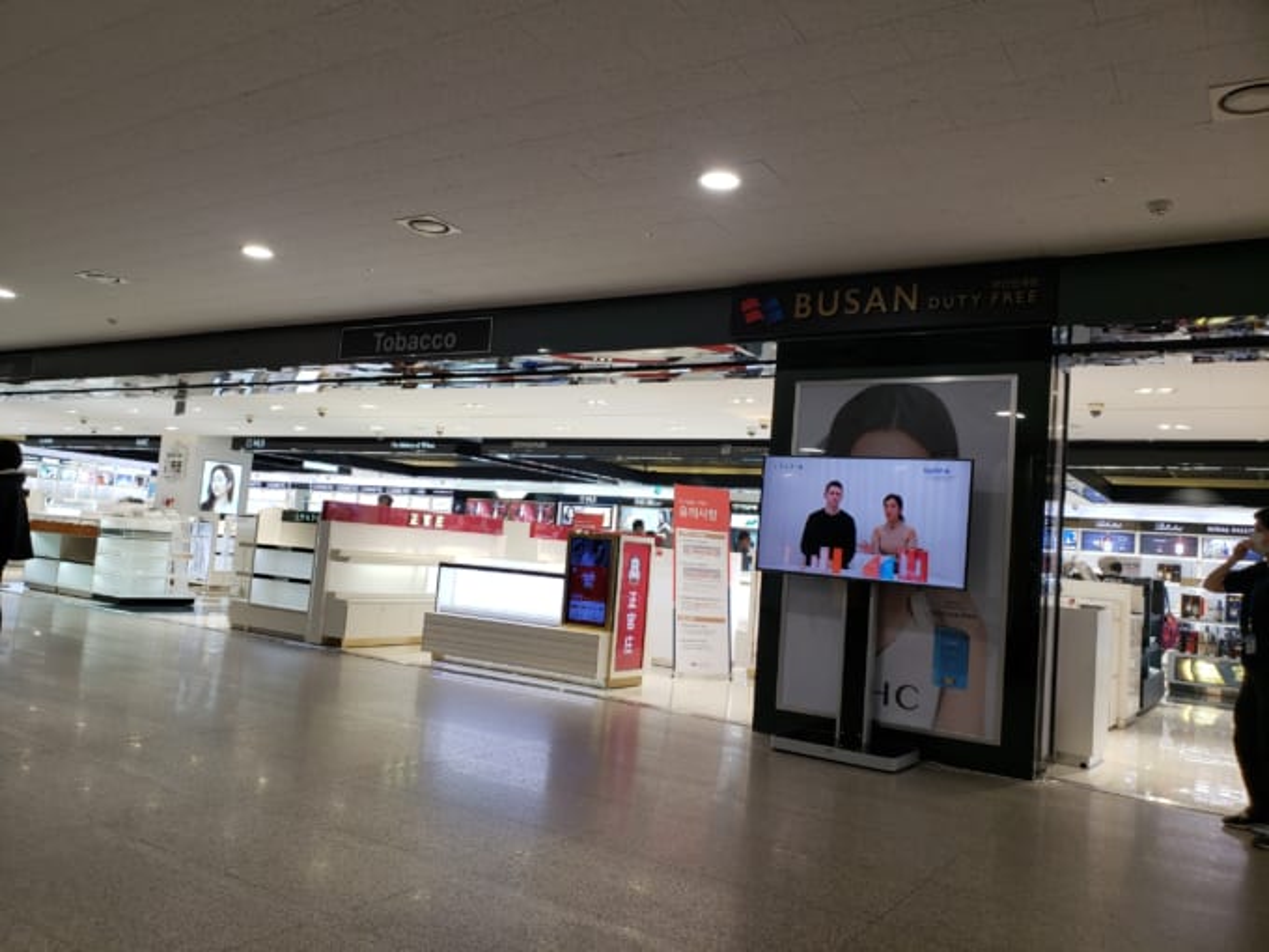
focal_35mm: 26
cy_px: 476
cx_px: 634
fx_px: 953
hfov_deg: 67.3
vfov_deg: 53.1
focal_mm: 4.3
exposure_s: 1/120
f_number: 2.4
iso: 100
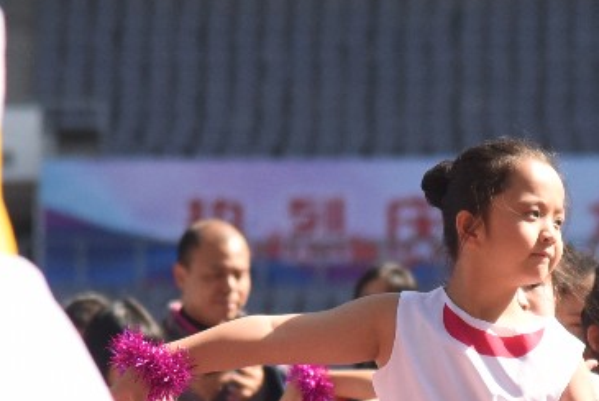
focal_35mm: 526
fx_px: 8759
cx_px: 524
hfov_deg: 3.9
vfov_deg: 2.6
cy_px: 393
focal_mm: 120
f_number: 4
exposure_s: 1/4000
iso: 1000
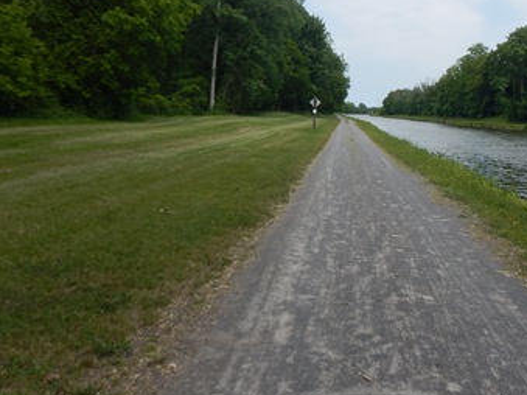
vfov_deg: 41.3
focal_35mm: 34
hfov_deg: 52.7
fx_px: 517
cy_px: 135
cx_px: 361
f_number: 4.1
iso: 125
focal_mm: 4.3
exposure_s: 1/800
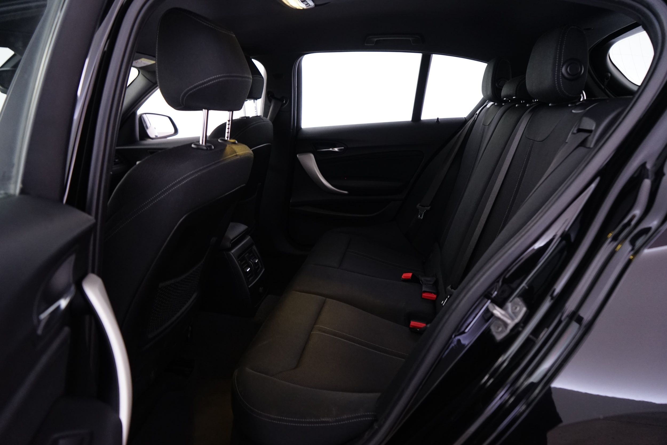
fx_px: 445
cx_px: 334
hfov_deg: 73.7
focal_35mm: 24
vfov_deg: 53.1
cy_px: 222
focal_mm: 24
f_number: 4.5
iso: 1600
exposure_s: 1/13
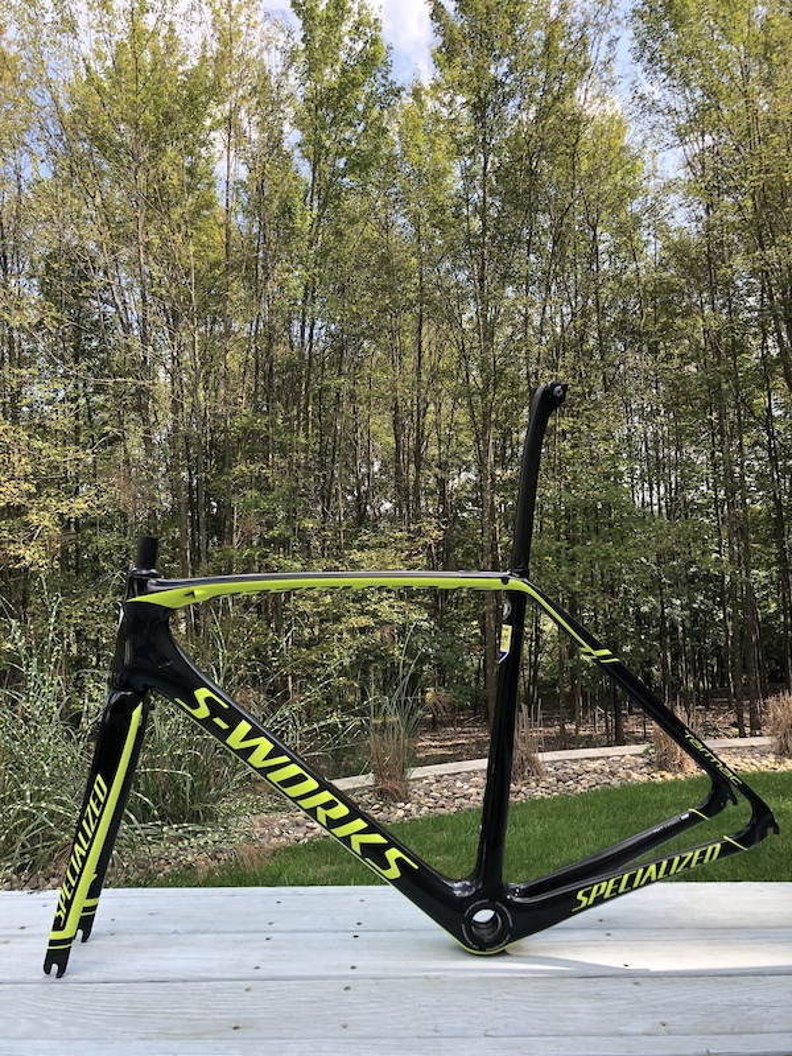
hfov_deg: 49.7
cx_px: 396
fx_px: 854
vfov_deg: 63.4
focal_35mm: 28
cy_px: 528
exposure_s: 1/314
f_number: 1.8
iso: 20
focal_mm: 4
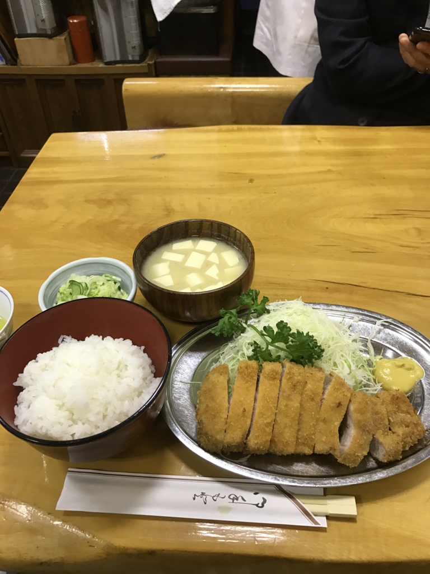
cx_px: 215
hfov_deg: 49.7
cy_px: 287
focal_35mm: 28
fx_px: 464
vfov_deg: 63.4
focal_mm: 3.99
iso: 32
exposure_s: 1/31
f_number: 1.8
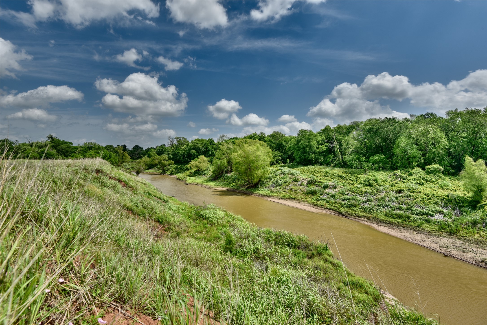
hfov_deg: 96.7
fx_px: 216
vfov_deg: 73.8
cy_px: 162
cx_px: 244
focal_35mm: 16
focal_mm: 16
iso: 100
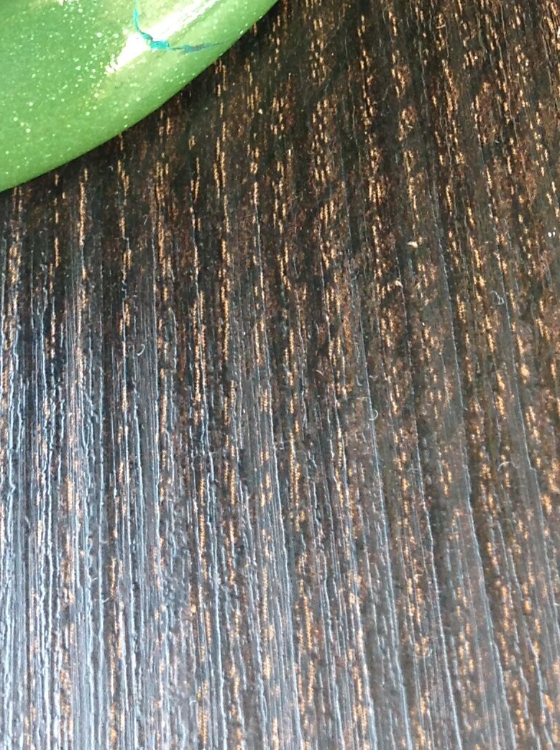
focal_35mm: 87
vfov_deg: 21.8
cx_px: 424
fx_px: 1882
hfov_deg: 16.8
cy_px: 7
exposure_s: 1/15
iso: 80
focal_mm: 4.28
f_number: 2.4
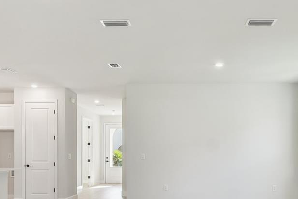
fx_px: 323
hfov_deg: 49.2
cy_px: 170
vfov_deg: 32.9
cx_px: 182
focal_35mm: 39
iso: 100
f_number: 7.1
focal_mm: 10
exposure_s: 1/25
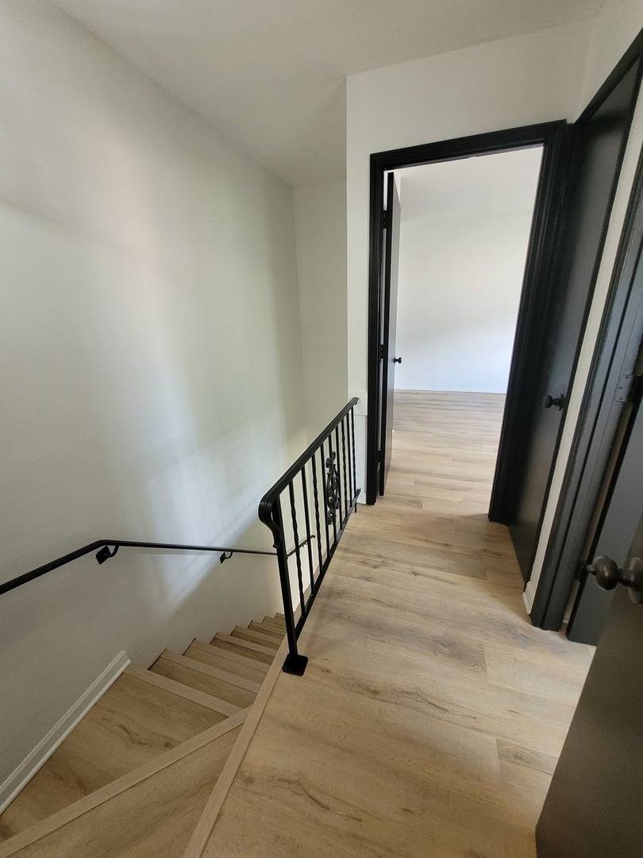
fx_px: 322
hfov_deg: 89.9
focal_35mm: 13
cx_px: 322
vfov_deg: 106.2
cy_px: 429
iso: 320
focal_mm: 1.74
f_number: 2.2
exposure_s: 1/60
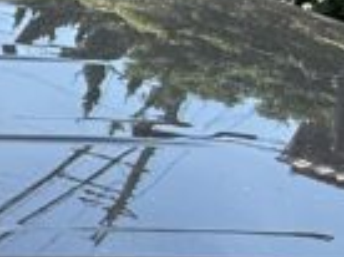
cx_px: -464
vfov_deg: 13.9
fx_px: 1032
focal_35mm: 104
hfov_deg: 13.9
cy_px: 287
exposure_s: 1/596
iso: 50
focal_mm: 2.22
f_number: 2.2
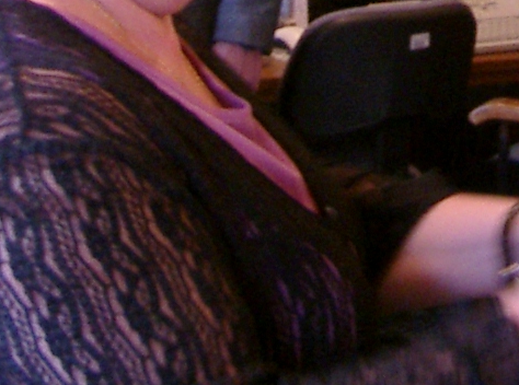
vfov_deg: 7.7
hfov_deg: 10.8
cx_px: 677
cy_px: -497
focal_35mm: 180
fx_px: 2689
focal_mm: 7.6
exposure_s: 1/20
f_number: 2.6
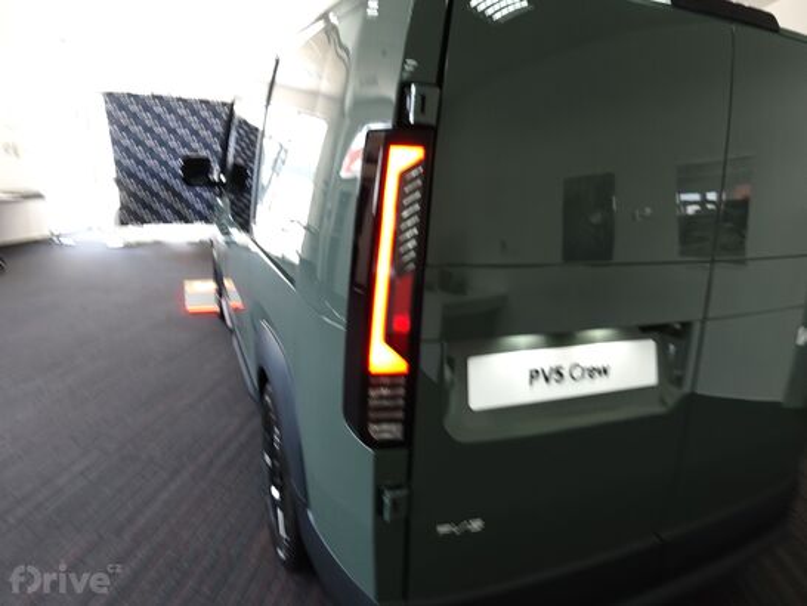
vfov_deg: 61.1
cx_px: 404
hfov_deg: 76.4
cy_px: 303
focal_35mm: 22
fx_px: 513
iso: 160
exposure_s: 1/50
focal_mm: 2.03
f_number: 1.8
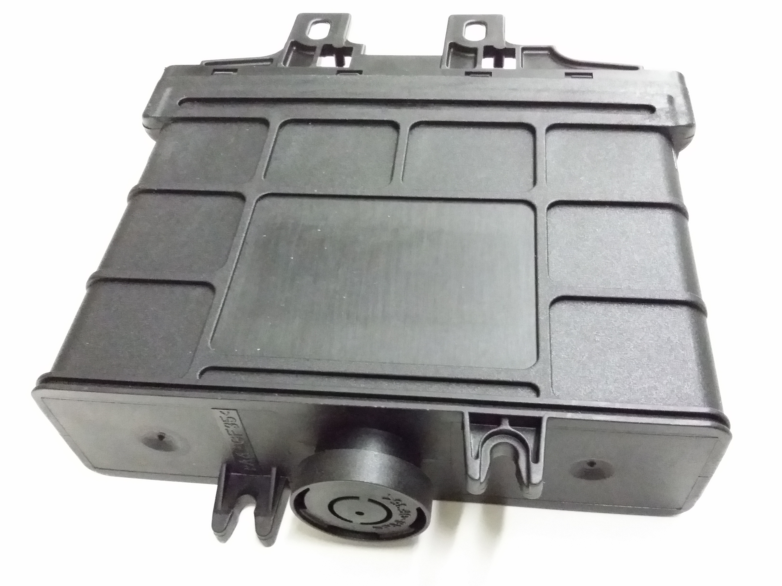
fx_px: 723
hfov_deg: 56.8
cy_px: 293
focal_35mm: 32
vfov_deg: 44.2
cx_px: 391
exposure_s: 1/15
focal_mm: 3.4
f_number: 2.4
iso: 1000
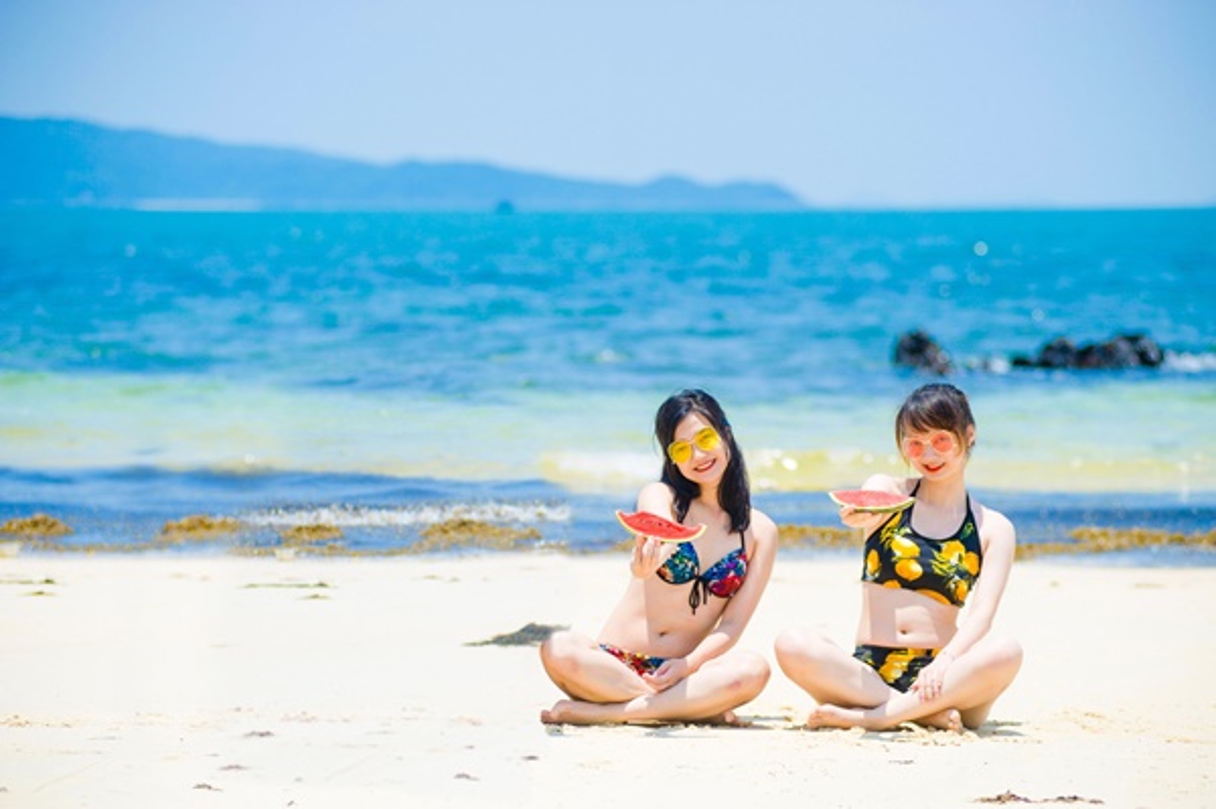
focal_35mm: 120
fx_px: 4050
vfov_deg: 11.4
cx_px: 608
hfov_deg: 17.1
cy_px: 404
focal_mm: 120
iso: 200
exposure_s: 1/2500
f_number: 3.5
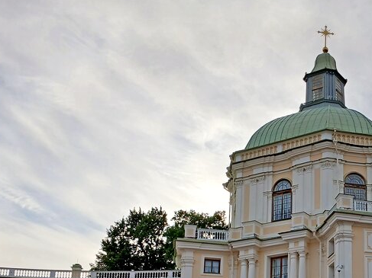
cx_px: 336
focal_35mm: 57
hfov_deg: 32.1
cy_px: 275
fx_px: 612
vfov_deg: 24.5
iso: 20
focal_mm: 3.98
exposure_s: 1/736
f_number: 1.8
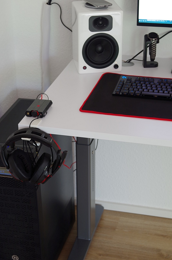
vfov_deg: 26.4
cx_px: 65
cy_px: 141
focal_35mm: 77
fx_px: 554
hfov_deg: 17.6
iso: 200
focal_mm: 40
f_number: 4
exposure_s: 1/5
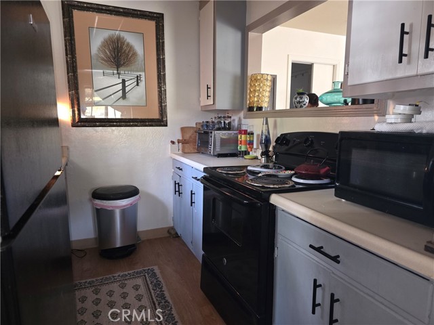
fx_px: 288
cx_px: 217
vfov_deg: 58.9
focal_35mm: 23
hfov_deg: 73.9
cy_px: 162
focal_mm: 6.3
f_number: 1.7
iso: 1250
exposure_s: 1/12
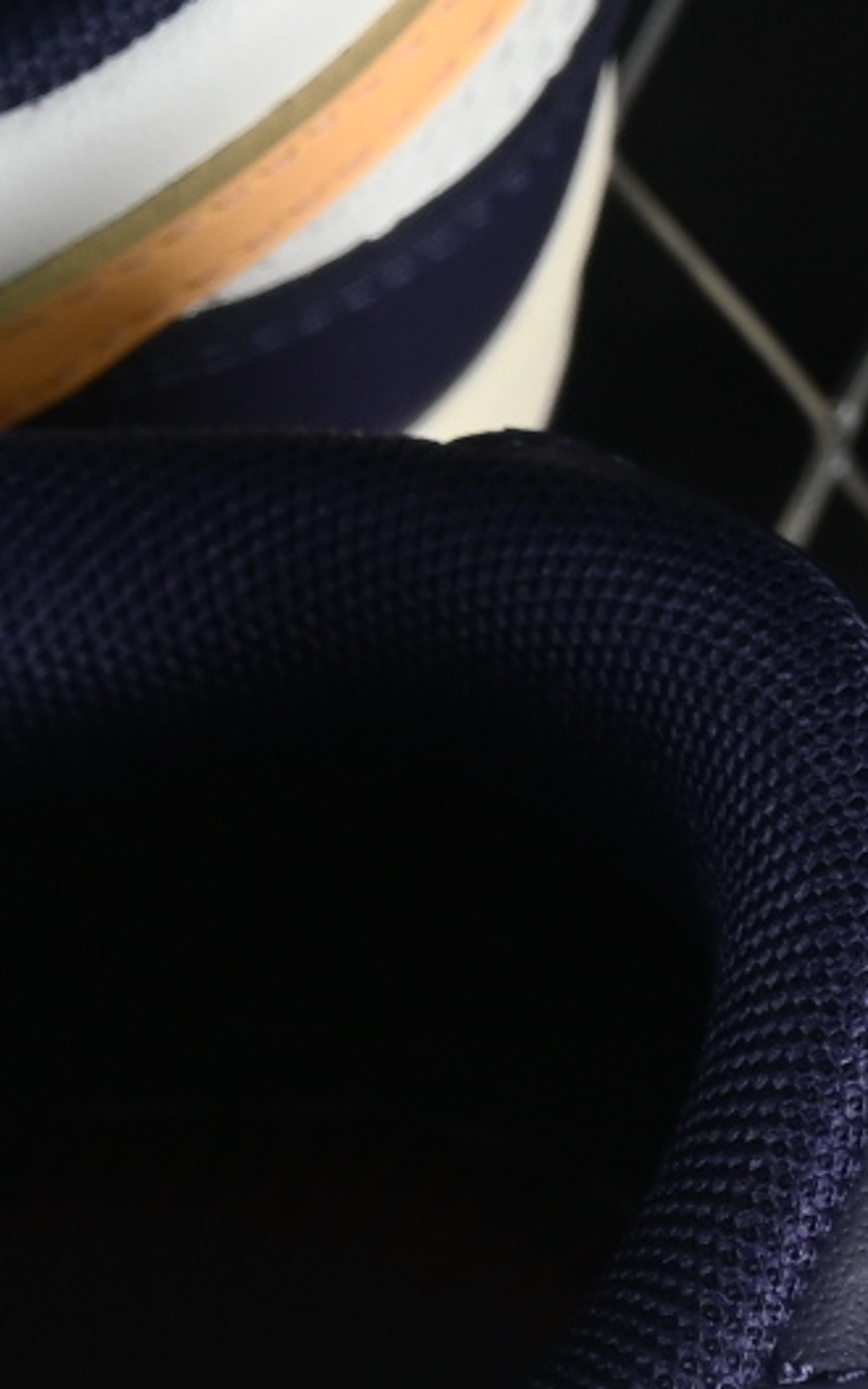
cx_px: -1807
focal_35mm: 403
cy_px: 1110
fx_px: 15253
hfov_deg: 3.2
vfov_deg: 5.2
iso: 160
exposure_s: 1/60
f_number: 7.1
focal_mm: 50
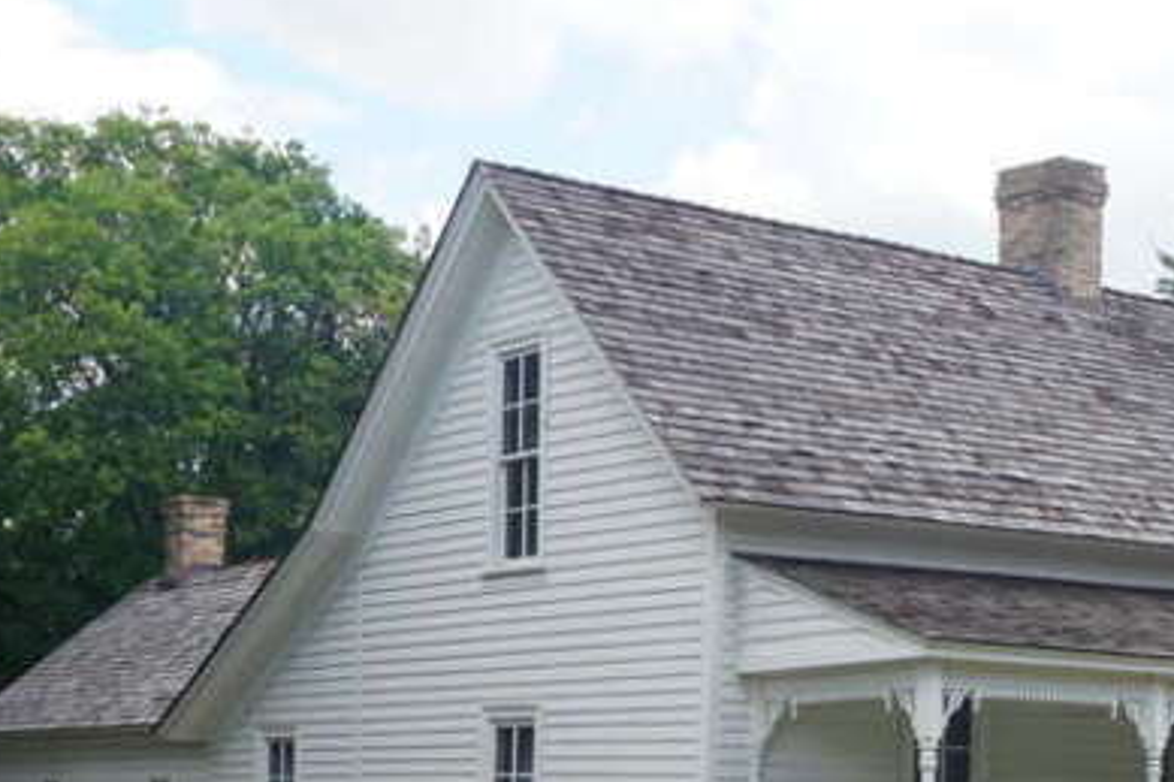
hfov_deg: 27.8
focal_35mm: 71
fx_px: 2315
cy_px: 708
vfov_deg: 18.8
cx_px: 966
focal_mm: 23
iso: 100
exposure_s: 1/80
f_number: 8
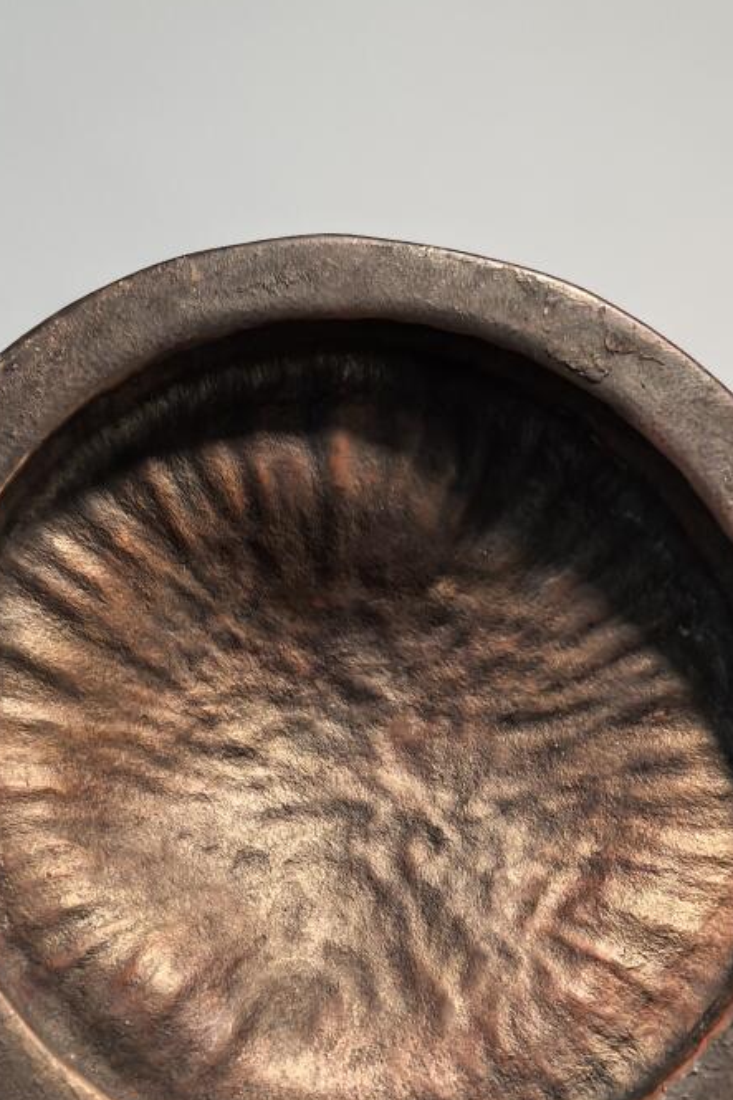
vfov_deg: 26.7
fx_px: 2322
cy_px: 516
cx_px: 354
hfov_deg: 17.9
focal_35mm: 76
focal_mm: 6.98
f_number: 2
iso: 3200
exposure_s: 1/1072
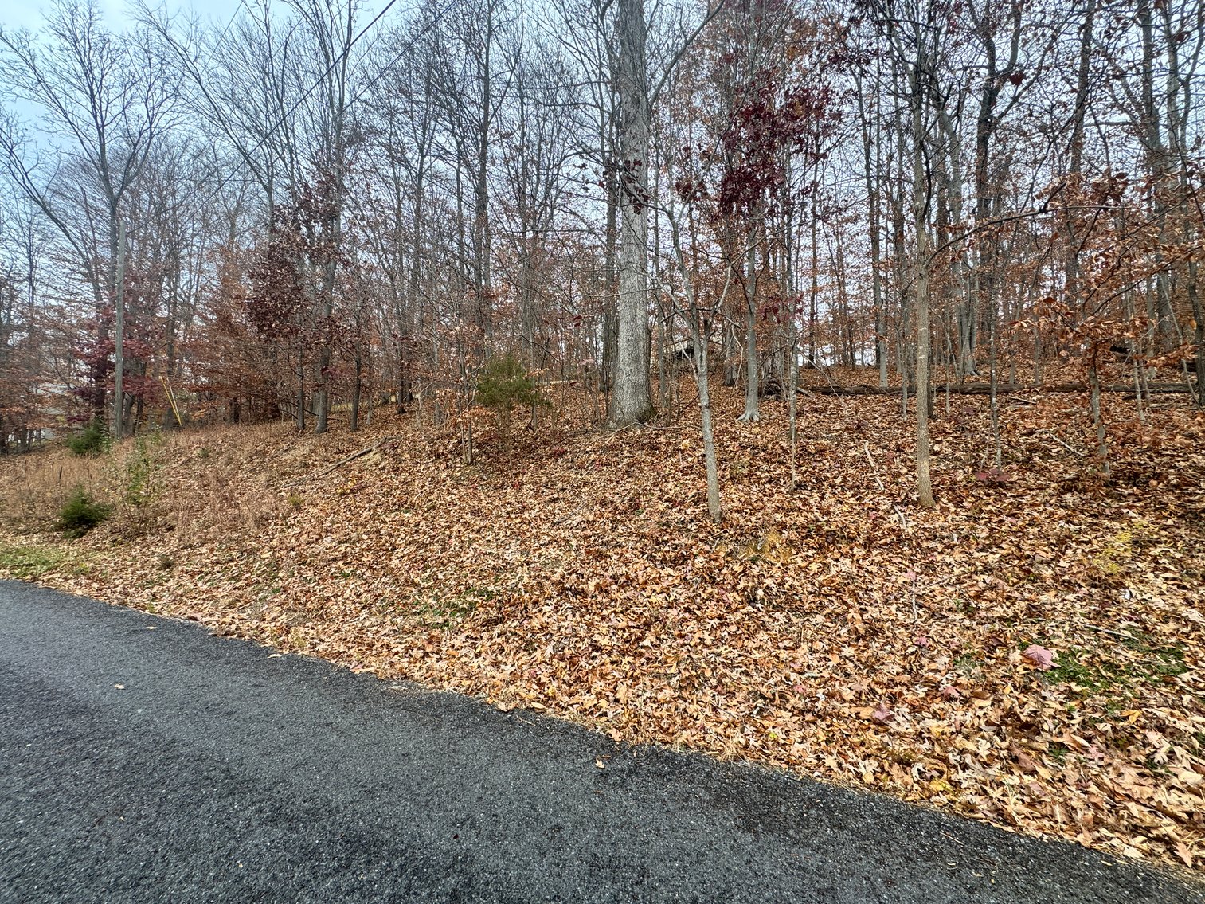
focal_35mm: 14
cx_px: 602
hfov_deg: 102.1
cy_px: 452
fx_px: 487
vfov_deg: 85.7
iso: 40
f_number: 2.2
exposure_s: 1/159
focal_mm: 2.22
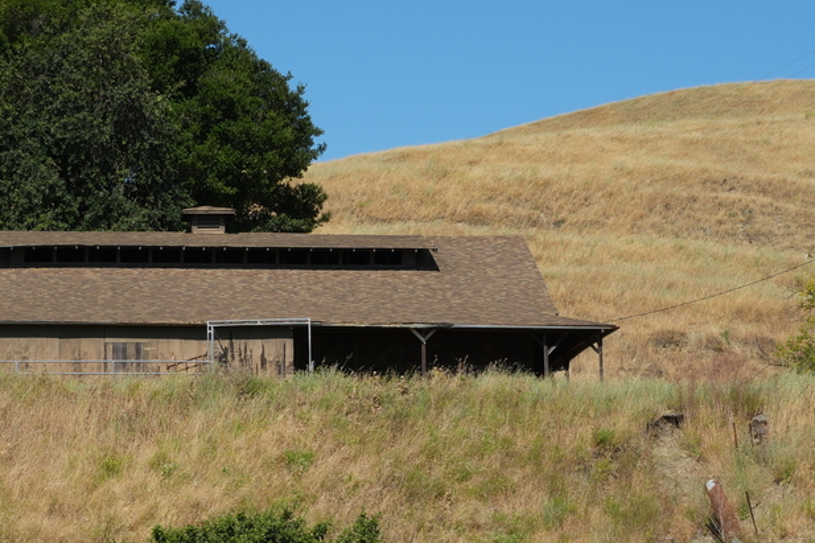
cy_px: 344
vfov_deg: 8.9
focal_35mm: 154
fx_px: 3485
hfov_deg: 13.3
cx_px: 243
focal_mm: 44
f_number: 14
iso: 100
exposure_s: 1/125
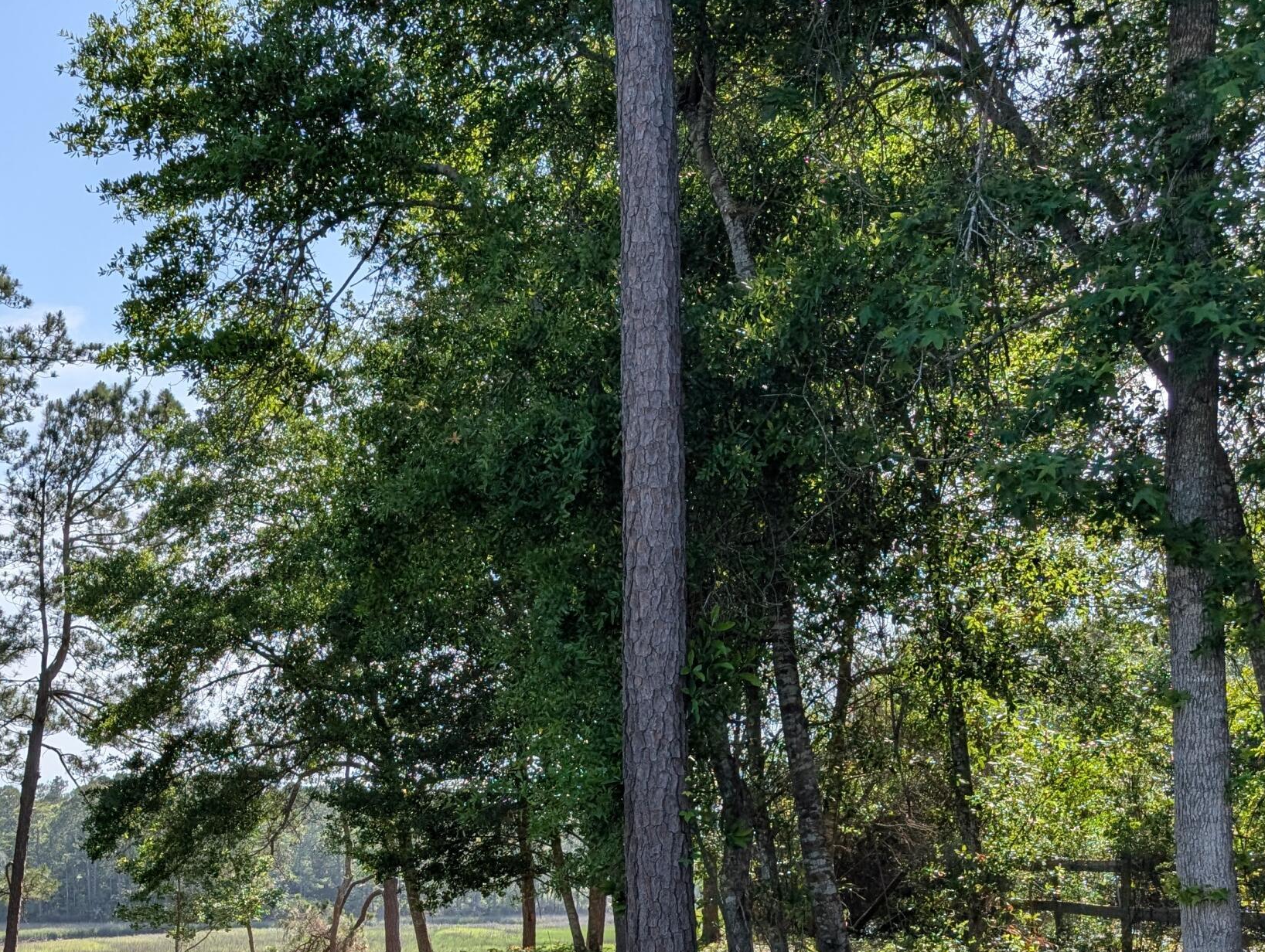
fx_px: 1610
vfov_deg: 31.3
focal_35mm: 44
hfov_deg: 41.5
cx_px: 305
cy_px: 870
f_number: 1.68
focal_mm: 6.9
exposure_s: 1/1193
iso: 21
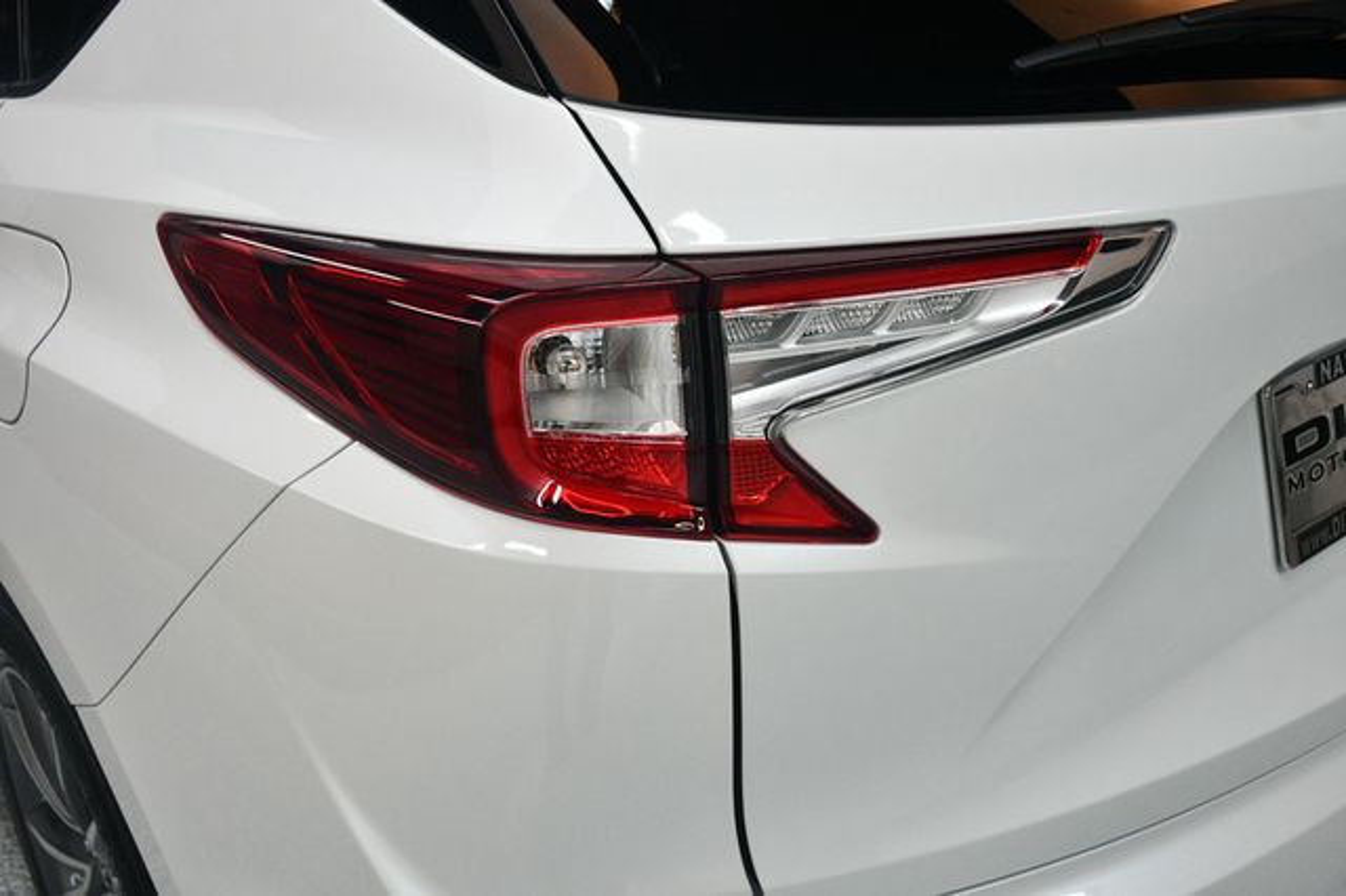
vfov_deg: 34.2
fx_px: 1457
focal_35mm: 39
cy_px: 448
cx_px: 673
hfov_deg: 49.6
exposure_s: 1/125
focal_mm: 26
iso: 1100
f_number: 3.8
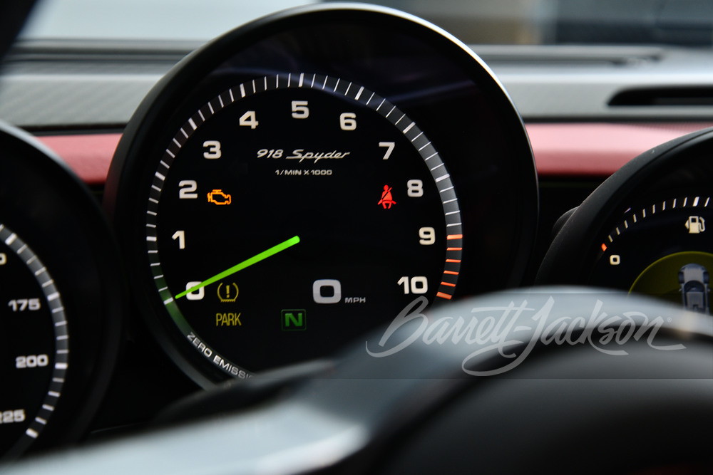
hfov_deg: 23.9
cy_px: 238
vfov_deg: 16.1
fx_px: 1684
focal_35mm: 85
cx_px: 356
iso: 1000
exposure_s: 1/30
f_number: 8
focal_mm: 85
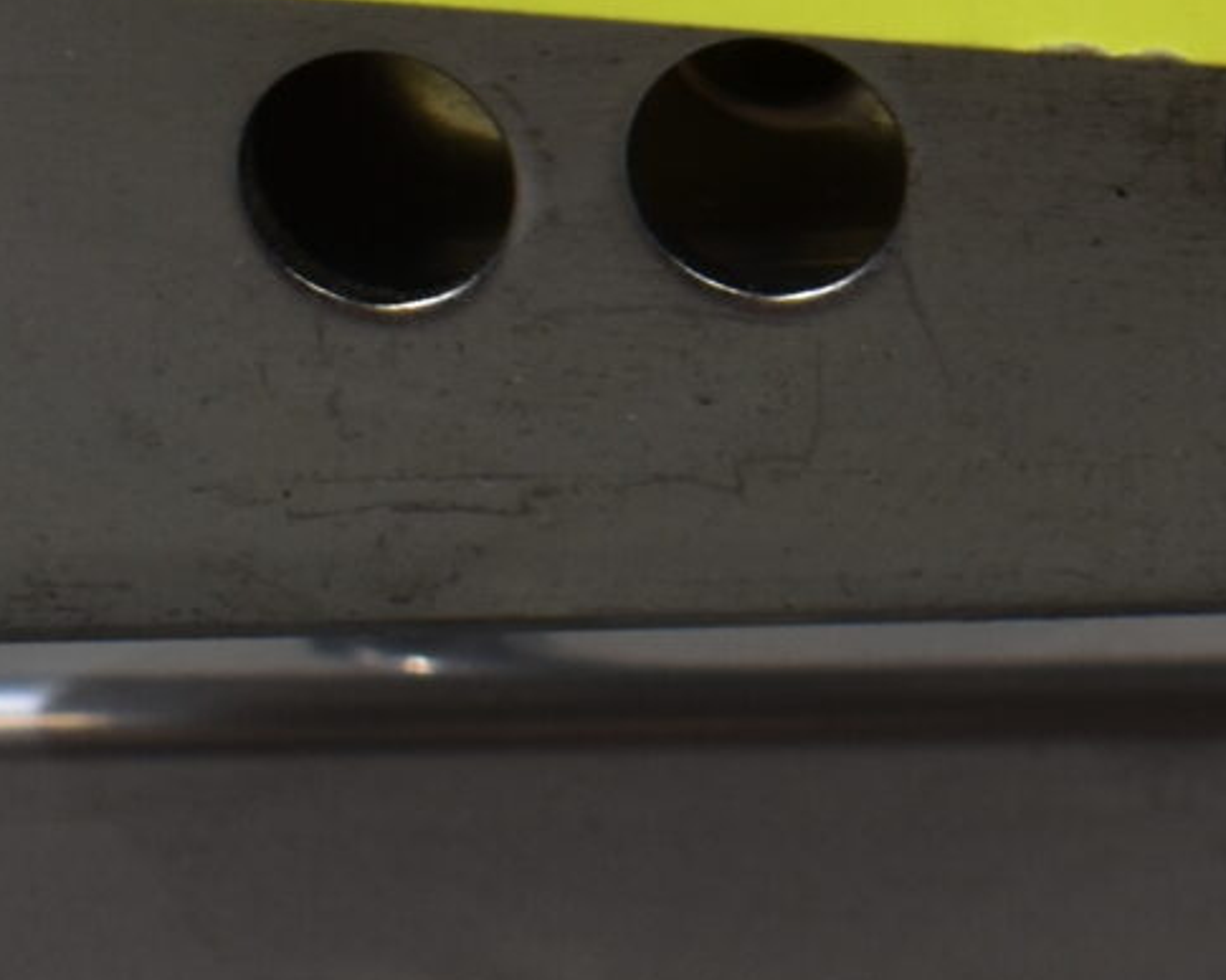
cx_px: 2239
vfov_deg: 9.6
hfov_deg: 11.4
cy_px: -391
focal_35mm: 156
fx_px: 5677
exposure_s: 1/60
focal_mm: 21
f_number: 8
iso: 320
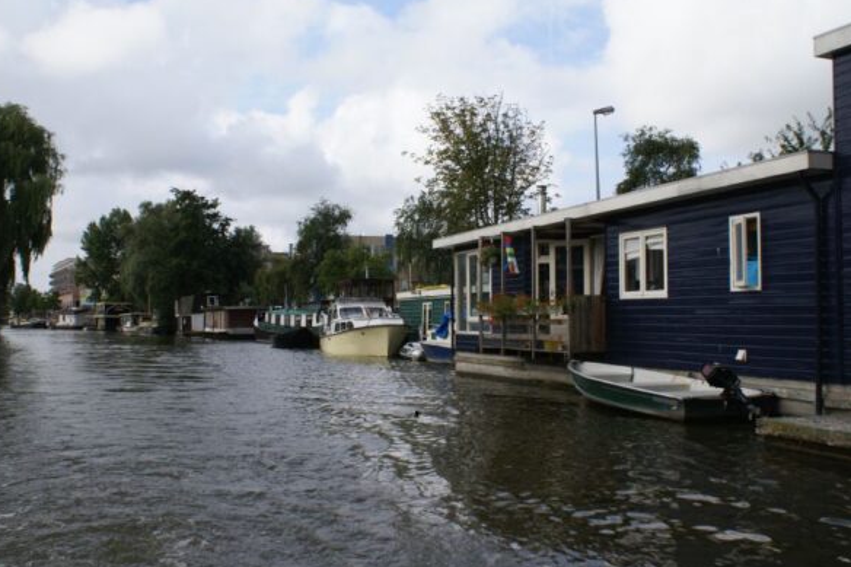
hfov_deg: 51.9
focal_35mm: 37
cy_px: 284
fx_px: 874
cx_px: 418
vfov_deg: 35.9
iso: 100
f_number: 10
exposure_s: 1/125
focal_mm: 24
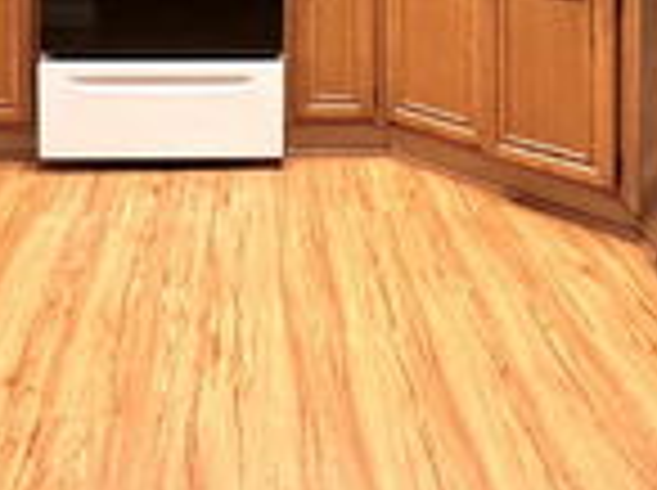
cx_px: 254
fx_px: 777
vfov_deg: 27.6
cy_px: -184
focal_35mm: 41
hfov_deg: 45.5
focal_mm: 2.22
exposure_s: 1/60
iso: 200
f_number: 2.2
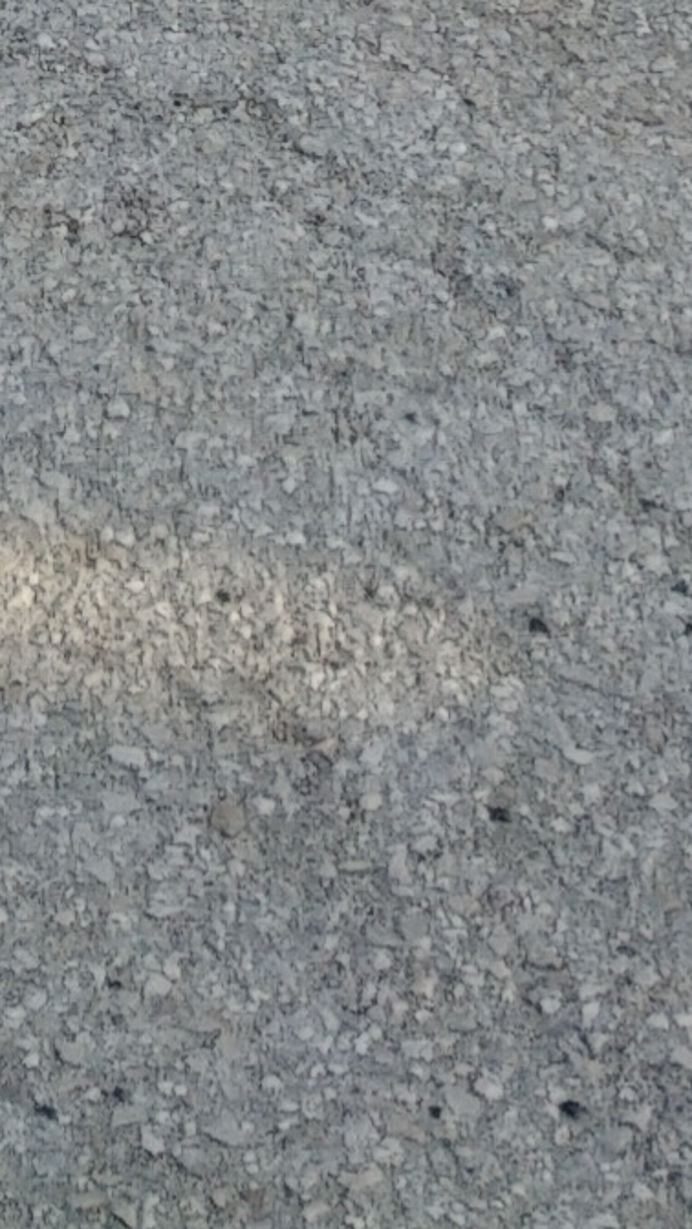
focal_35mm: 158
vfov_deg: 10.1
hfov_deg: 7.7
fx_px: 5154
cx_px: 71
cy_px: -2462
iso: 100
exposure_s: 1/175
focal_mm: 4.52
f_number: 2
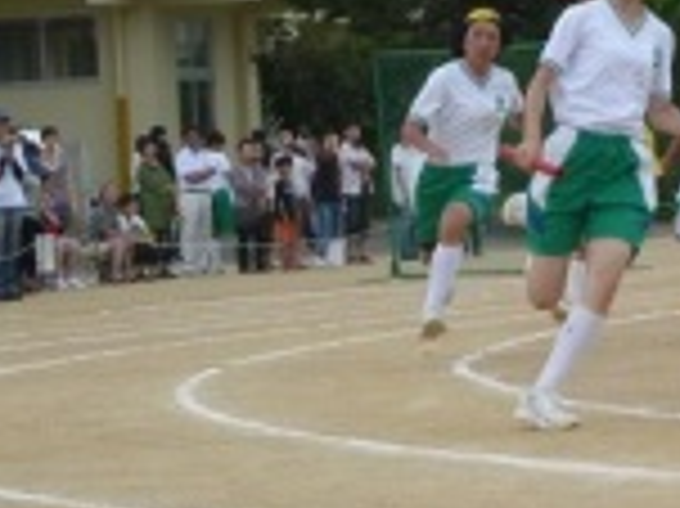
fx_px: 4868
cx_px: 905
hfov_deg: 7.9
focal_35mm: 248
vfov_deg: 6.0
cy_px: 146
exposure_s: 1/500
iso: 200
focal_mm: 13.3
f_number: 5.3
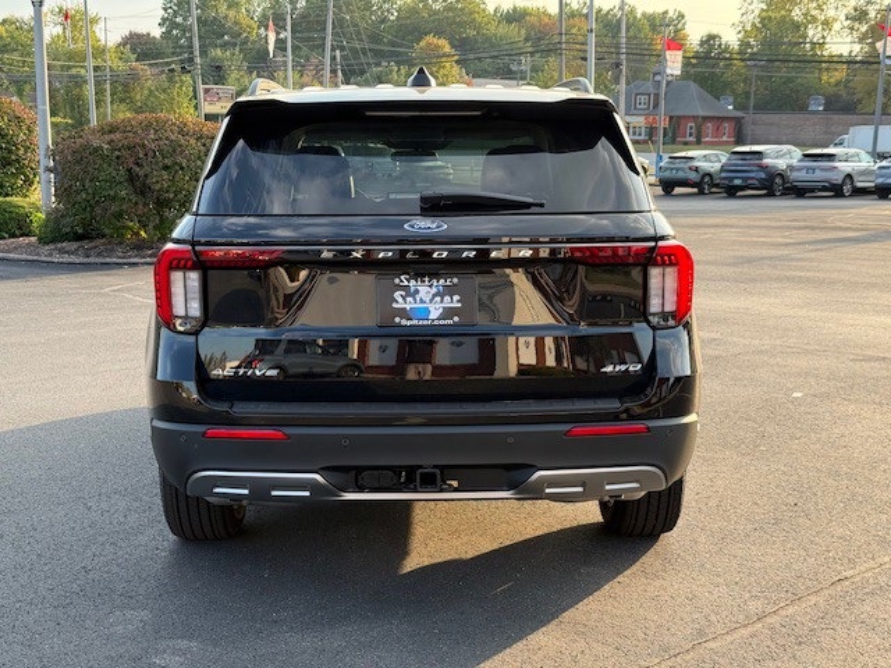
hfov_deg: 39.7
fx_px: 1235
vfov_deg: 30.3
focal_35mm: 48
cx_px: 446
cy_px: 334
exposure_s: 1/561
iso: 100
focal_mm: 6.76
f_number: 1.78
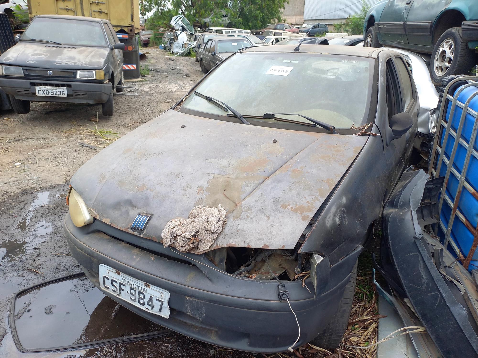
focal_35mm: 25
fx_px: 345
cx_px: 239
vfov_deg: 54.9
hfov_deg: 69.4
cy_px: 179
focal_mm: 4.65
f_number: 1.8
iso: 50
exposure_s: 1/278
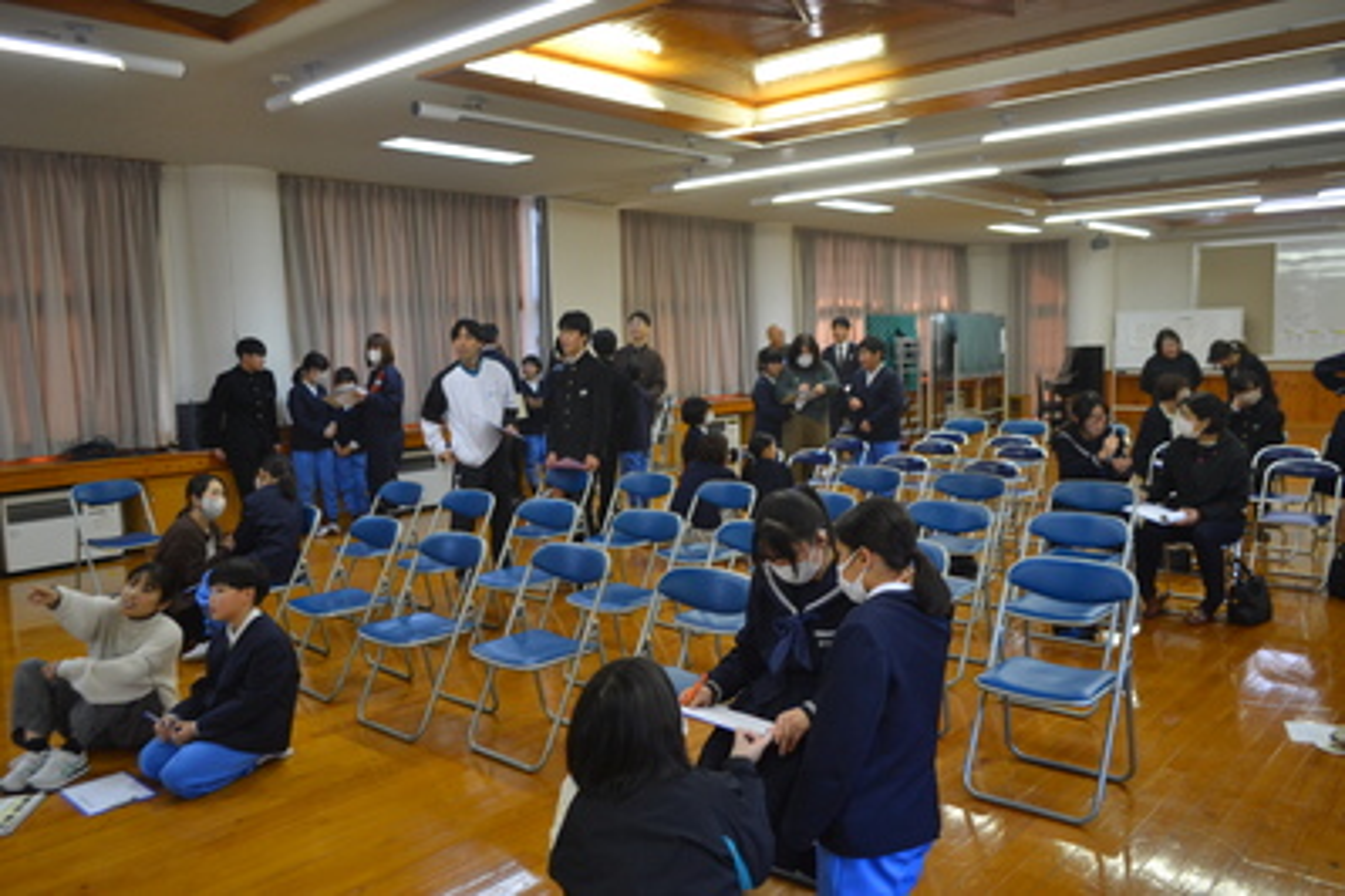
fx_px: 1009
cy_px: 448
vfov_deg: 47.9
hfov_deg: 67.4
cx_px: 672
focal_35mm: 27
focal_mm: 18
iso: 640
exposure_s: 1/60
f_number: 3.5
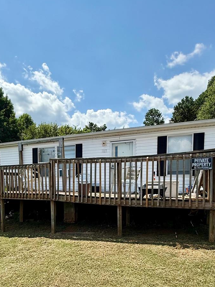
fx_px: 199
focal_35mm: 24
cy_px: 193
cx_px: 81
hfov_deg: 56.1
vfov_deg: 69.4
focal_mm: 2.22
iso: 64
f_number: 2.2
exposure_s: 1/2092
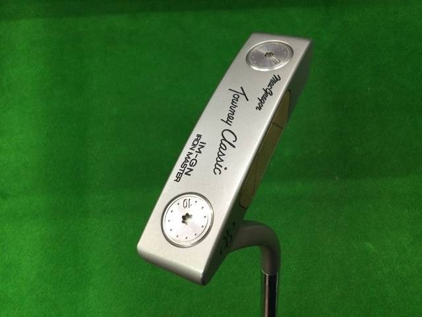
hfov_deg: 58.4
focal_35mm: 31
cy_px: 158
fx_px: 378
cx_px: 211
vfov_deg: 45.4
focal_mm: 3.3
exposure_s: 1/30
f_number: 2.4
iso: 80
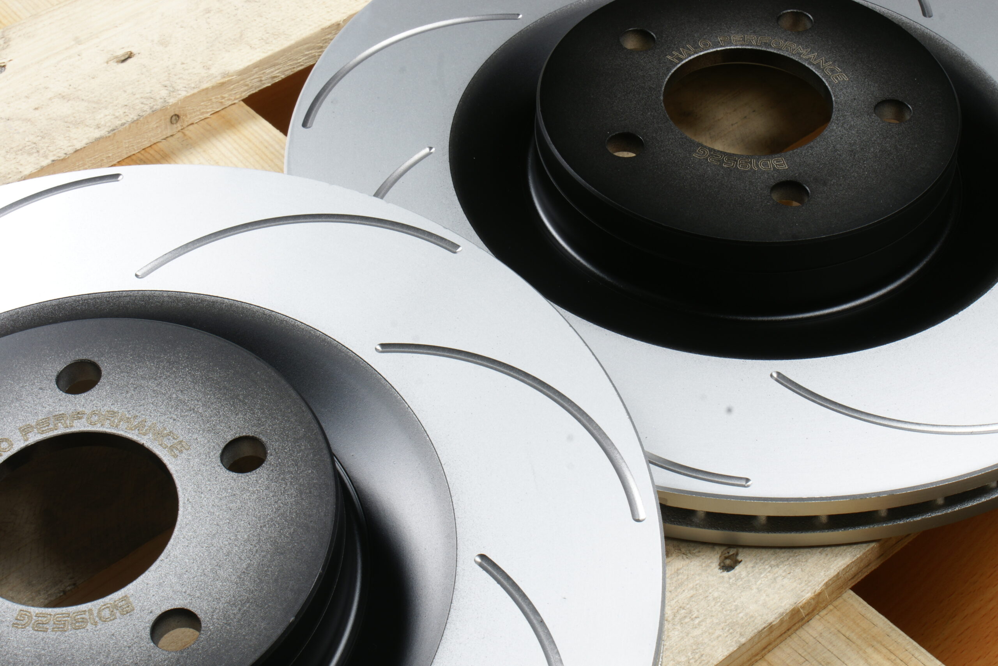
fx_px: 2079
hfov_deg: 27.0
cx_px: 499
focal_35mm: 75
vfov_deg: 18.2
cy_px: 333
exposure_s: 1/60
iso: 100
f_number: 22
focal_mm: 50
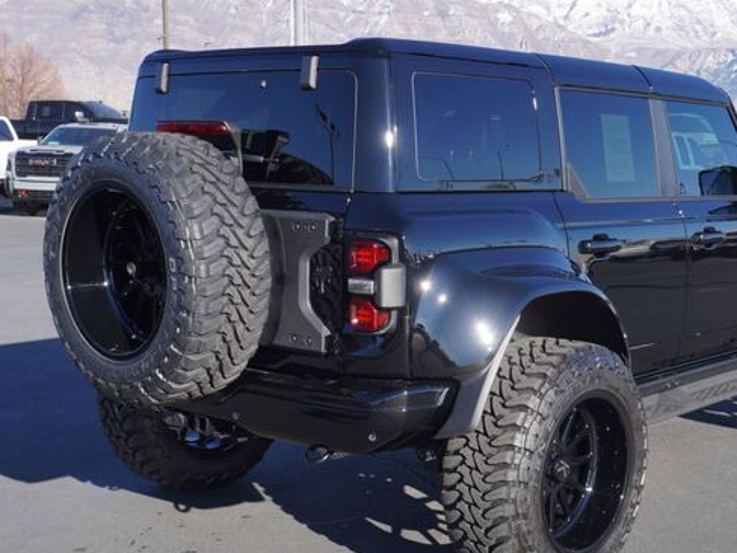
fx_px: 1128
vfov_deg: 27.5
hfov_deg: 35.9
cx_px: 465
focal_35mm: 53
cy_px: 313
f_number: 9
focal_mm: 28
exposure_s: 1/100
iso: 100
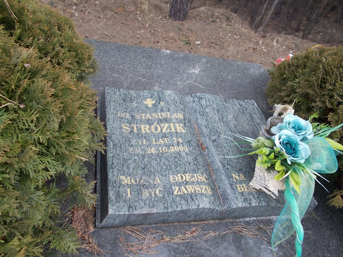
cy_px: 128
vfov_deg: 53.1
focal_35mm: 26
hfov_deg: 67.3
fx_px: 258
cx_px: 172
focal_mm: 4.6
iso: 80
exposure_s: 1/80
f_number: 3.2
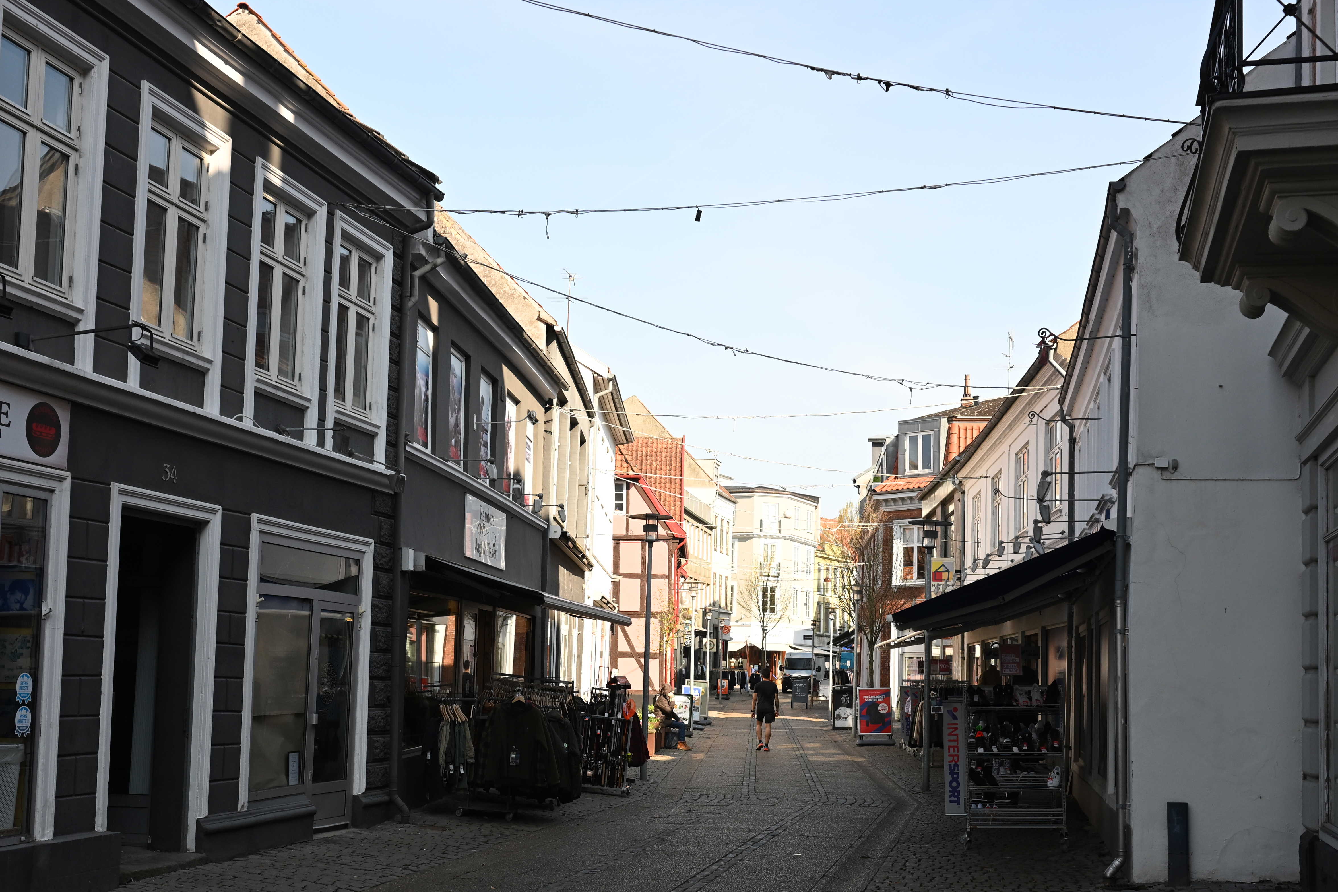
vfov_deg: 29.8
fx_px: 1672
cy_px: 529
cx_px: 642
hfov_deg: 43.6
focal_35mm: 45
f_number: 5
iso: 800
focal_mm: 35
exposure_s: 1/2500
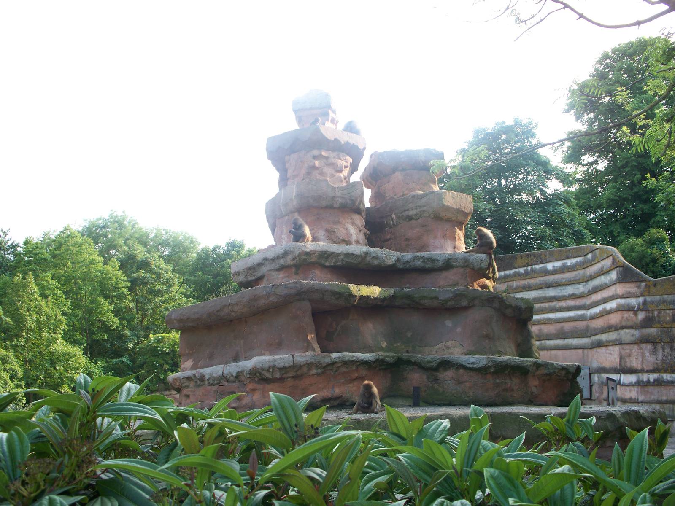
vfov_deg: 39.7
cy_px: 253
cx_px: 338
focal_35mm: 36
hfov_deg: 51.4
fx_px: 702
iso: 64
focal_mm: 7.54
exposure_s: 1/125
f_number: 2.8
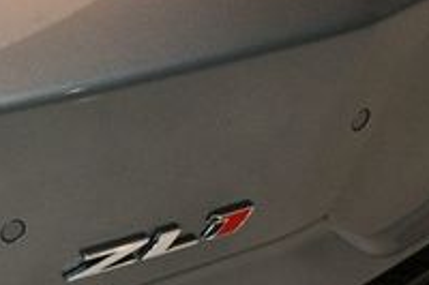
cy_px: -13
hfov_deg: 13.7
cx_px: -144
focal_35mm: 144
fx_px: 1715
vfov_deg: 9.4
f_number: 4
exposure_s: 1/125
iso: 1250
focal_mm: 30
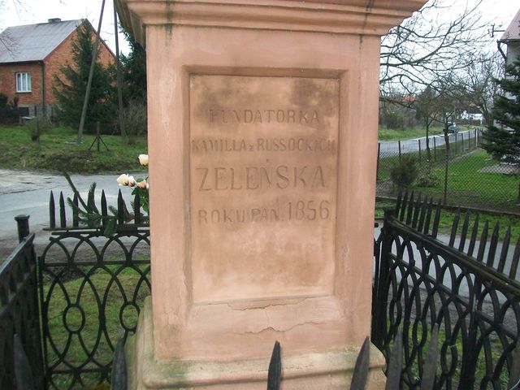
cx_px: 260
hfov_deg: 51.4
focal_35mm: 36
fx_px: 541
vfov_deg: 39.7
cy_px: 195
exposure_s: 1/60
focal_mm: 6
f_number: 2.7
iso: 160
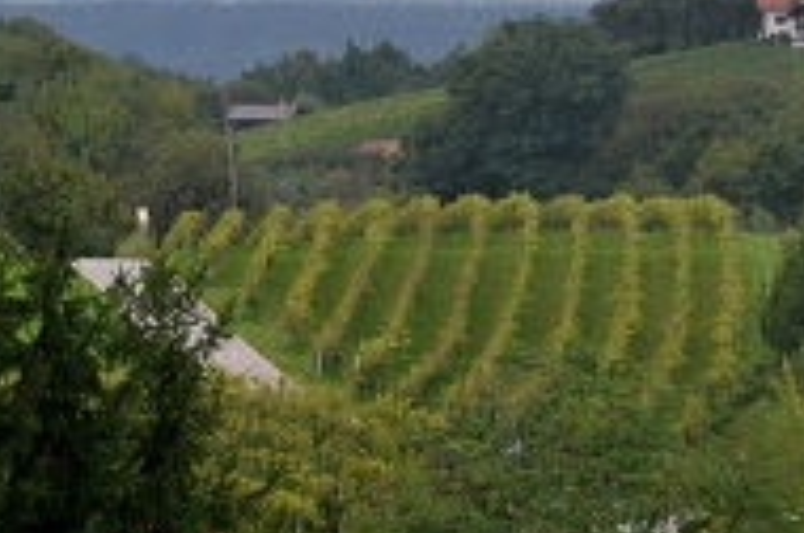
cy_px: 294
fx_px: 6145
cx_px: 1001
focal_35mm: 276
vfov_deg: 5.0
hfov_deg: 7.4
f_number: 7.1
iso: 160
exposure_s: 1/30
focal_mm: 35
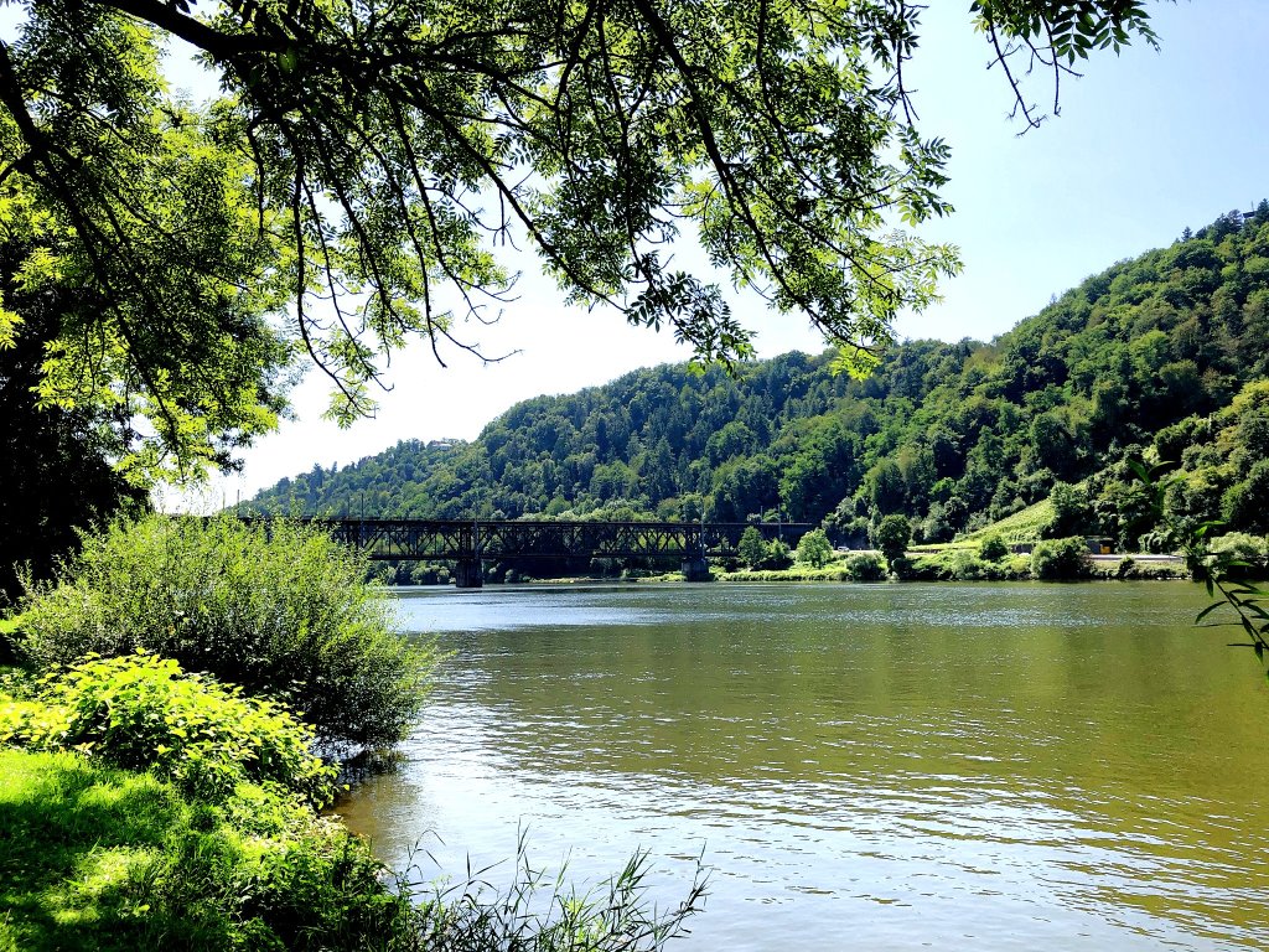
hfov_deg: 63.4
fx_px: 1026
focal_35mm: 28
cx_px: 634
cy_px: 476
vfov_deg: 49.7
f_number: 1.8
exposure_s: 1/1600
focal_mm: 3.99
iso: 20
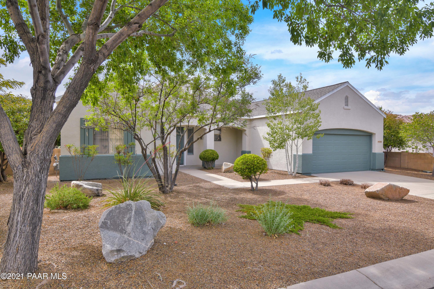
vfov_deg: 55.1
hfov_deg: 76.1
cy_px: 144
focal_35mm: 23
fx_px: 277
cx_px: 217
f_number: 11
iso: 500
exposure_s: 1/500
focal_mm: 23
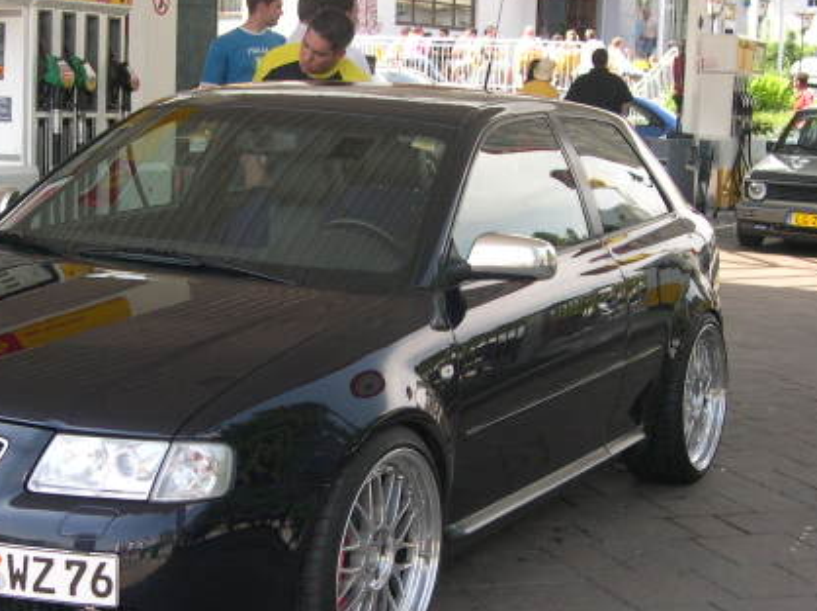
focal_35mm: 72
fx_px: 1698
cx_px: 252
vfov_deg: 20.4
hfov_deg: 26.8
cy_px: 363
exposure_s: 1/211
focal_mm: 10.1
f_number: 3.1
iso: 100
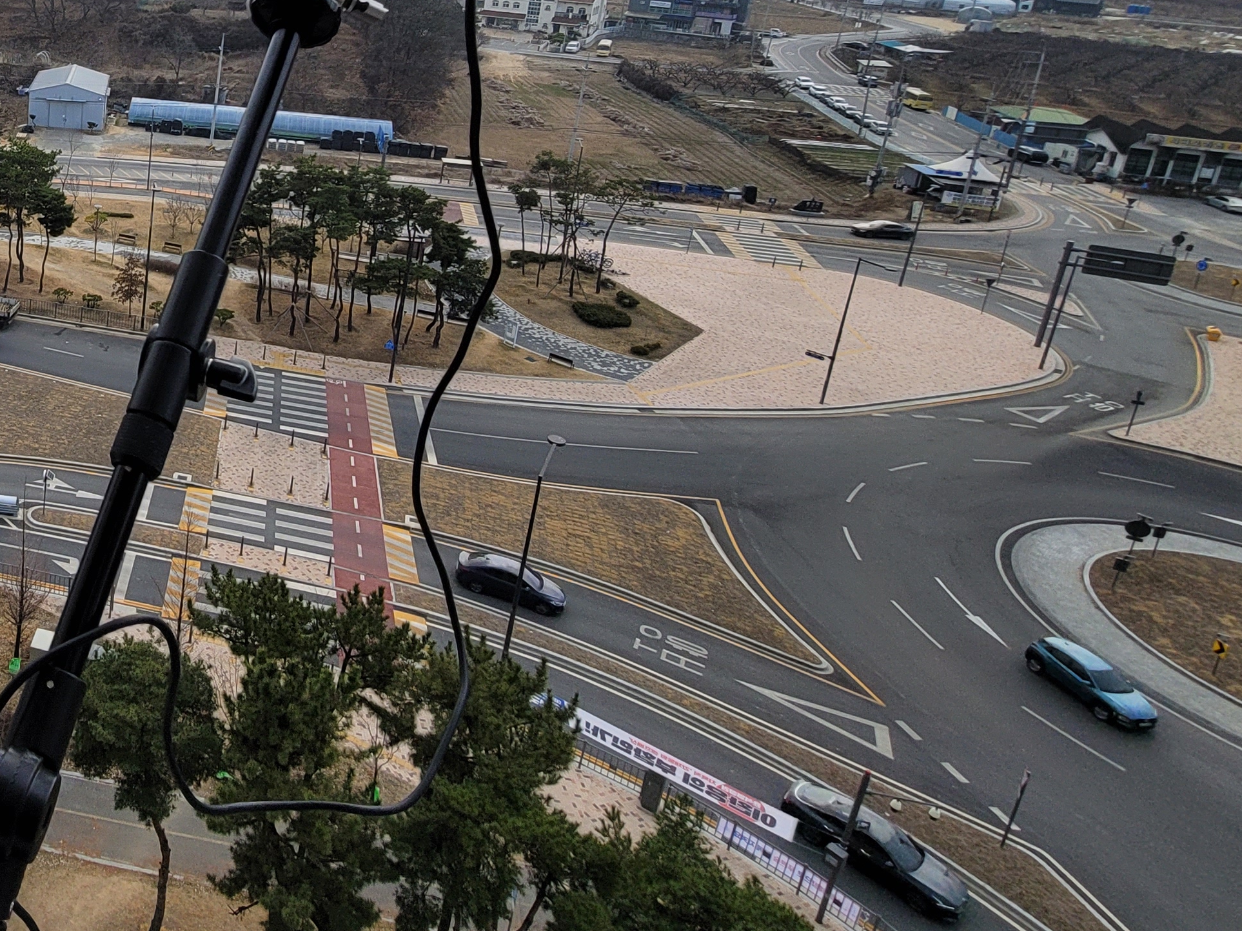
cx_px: -12
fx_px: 969
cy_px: 164
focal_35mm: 27
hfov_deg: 51.6
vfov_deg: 48.0
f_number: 2.2
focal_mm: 2.2
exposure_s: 1/3177
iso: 64
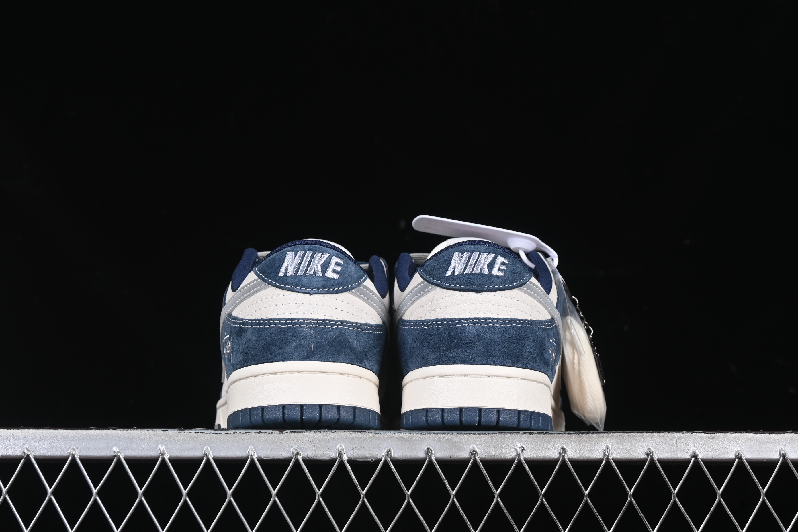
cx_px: 399
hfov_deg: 27.0
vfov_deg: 18.2
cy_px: 266
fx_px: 1662
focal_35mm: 75
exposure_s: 1/80
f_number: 8
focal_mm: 50
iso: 160
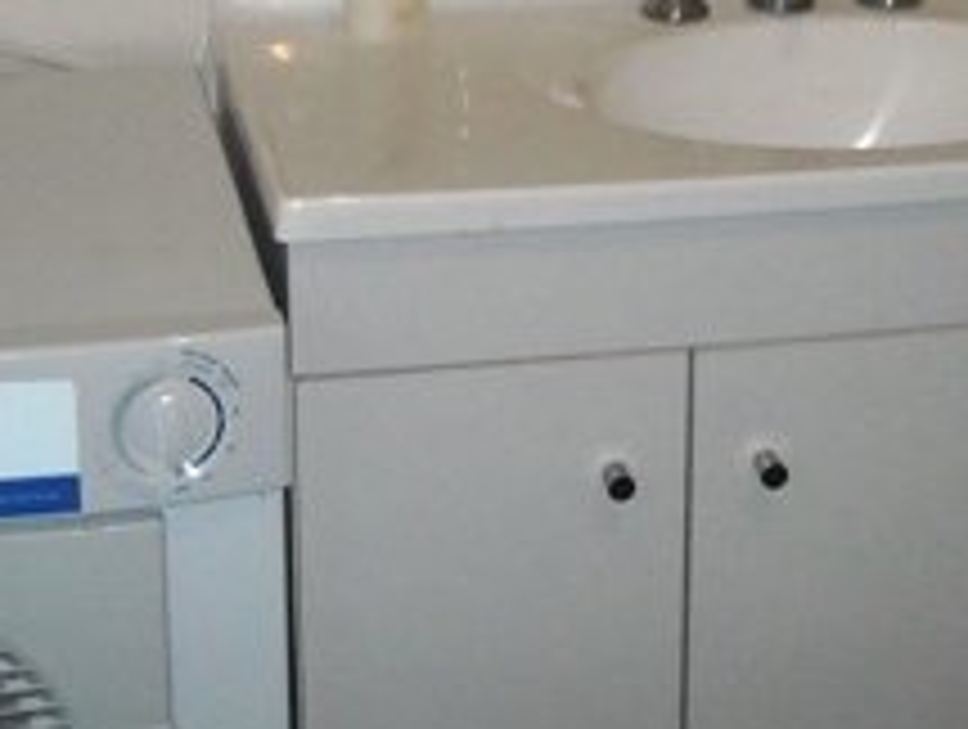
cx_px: 504
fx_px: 2913
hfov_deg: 18.9
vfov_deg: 14.0
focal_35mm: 104
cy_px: -36
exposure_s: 1/60
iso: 200
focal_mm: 5.7
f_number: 2.8
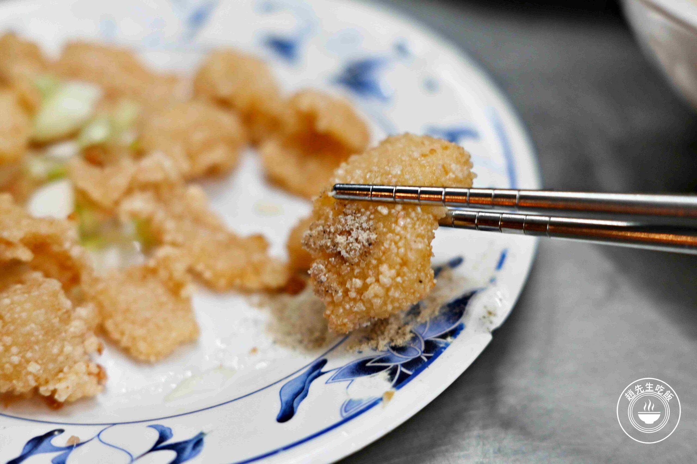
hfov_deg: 27.0
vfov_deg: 18.2
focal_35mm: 75
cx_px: 348
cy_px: 232
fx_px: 1452
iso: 560
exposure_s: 1/160
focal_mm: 50
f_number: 2.5
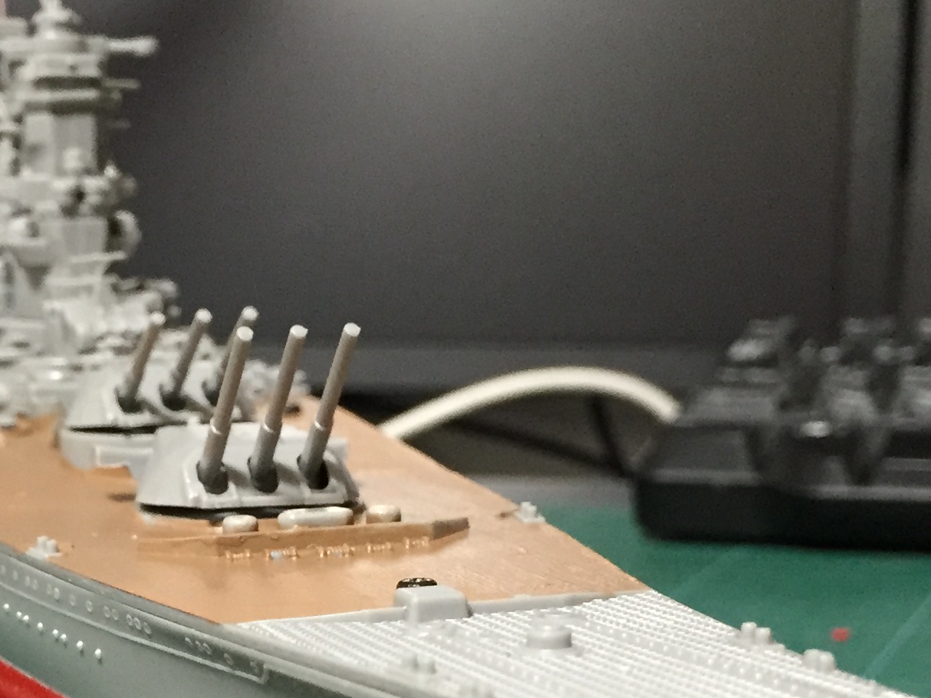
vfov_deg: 18.4
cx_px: 249
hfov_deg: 24.8
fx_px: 2097
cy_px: 706
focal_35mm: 78
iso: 250
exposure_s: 1/24
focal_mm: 4.15
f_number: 2.2
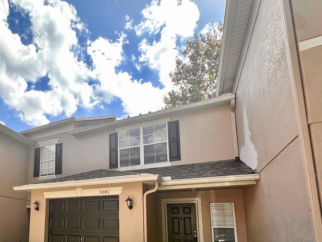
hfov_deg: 72.2
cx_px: 89
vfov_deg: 58.5
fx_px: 205
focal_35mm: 22
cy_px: 175
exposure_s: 1/609
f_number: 2.2
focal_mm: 2.22
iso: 40
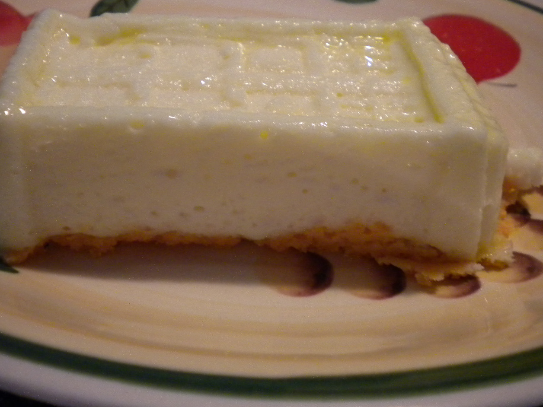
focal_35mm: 47
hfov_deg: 40.4
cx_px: 263
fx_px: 737
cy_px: 191
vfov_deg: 30.9
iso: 468
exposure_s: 1/61.7
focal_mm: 7.4
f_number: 3.5
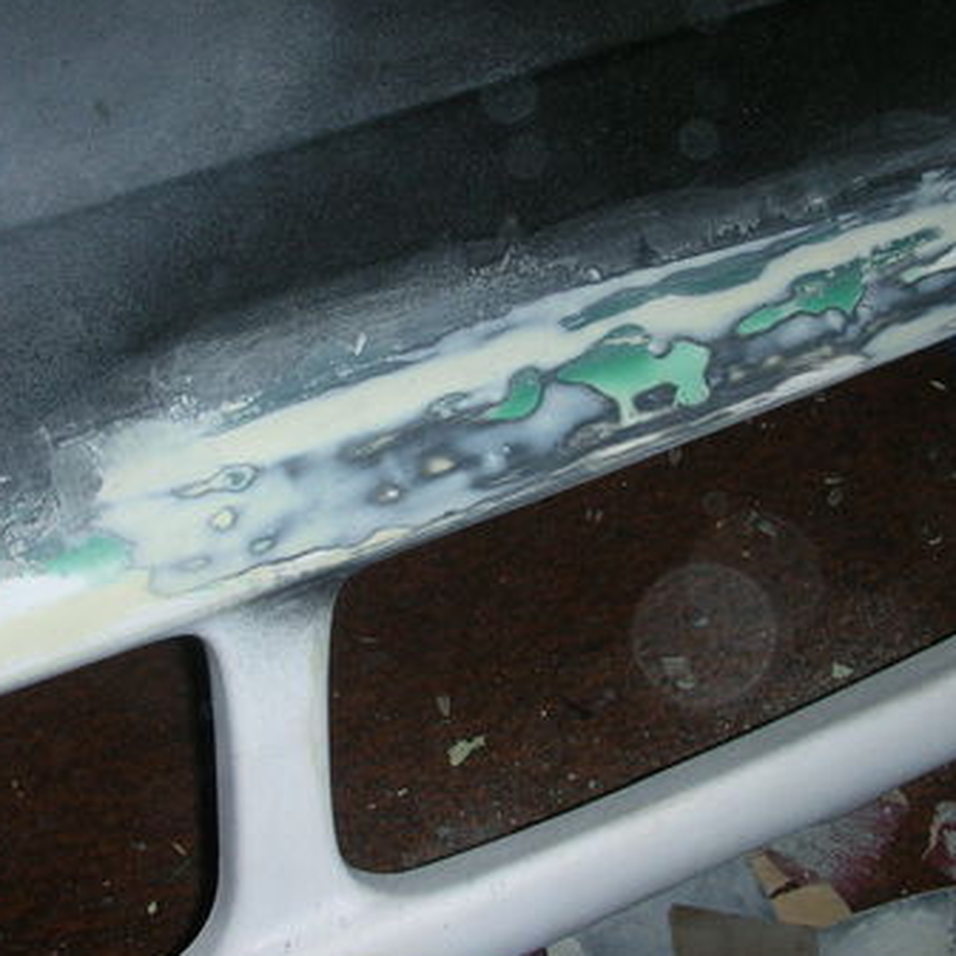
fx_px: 1843
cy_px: 424
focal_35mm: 59
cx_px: 467
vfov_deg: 29.1
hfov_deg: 29.1
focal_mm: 5.8
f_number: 3
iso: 50
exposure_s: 1/60.1
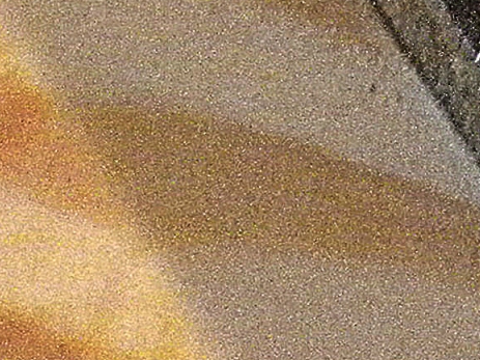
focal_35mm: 328
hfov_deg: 6.0
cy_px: -627
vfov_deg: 4.4
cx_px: 525
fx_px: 4547
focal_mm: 9.3
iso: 800
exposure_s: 1/36
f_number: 3.9
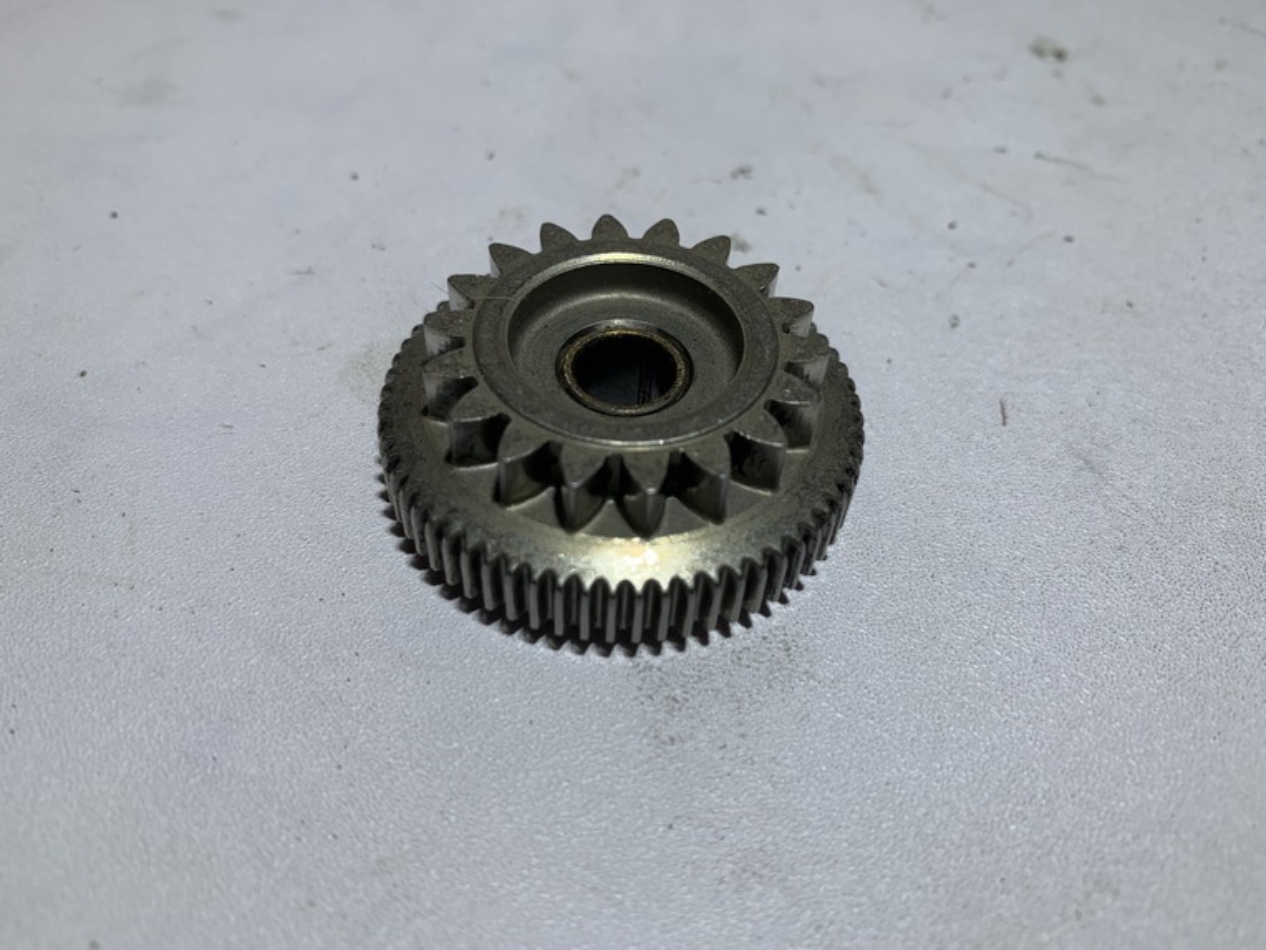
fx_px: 951
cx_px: 633
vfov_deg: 53.1
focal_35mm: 26
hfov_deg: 67.3
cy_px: 475
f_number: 1.8
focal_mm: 4.25
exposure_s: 1/169
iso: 25
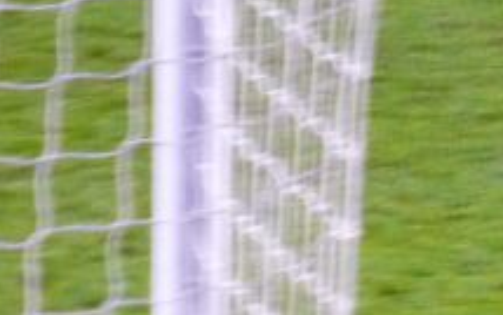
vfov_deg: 1.3
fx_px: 14374
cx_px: 806
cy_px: 99
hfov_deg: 2.0
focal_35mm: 1048
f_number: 5.4
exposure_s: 1/10
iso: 400
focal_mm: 31.3
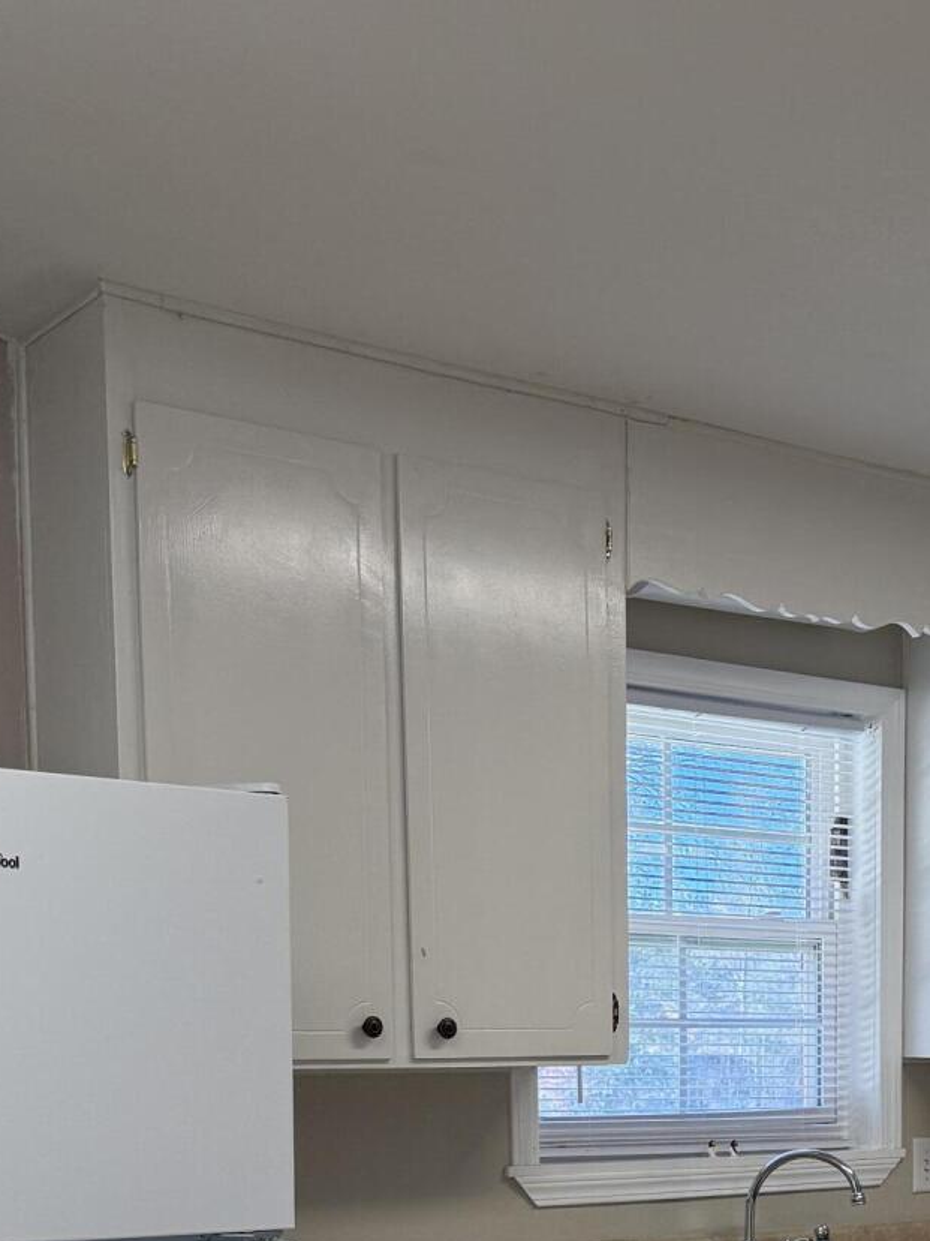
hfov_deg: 25.0
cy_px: 1211
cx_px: 669
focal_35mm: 58
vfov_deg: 31.0
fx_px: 2078
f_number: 1.78
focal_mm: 6.76
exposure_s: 1/224
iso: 125
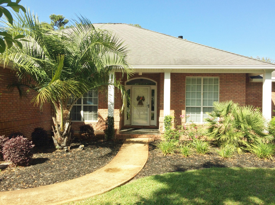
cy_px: 102
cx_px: 138
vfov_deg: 48.1
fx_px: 230
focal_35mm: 29
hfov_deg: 61.7
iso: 32
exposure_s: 1/1244
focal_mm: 4.15
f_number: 2.2
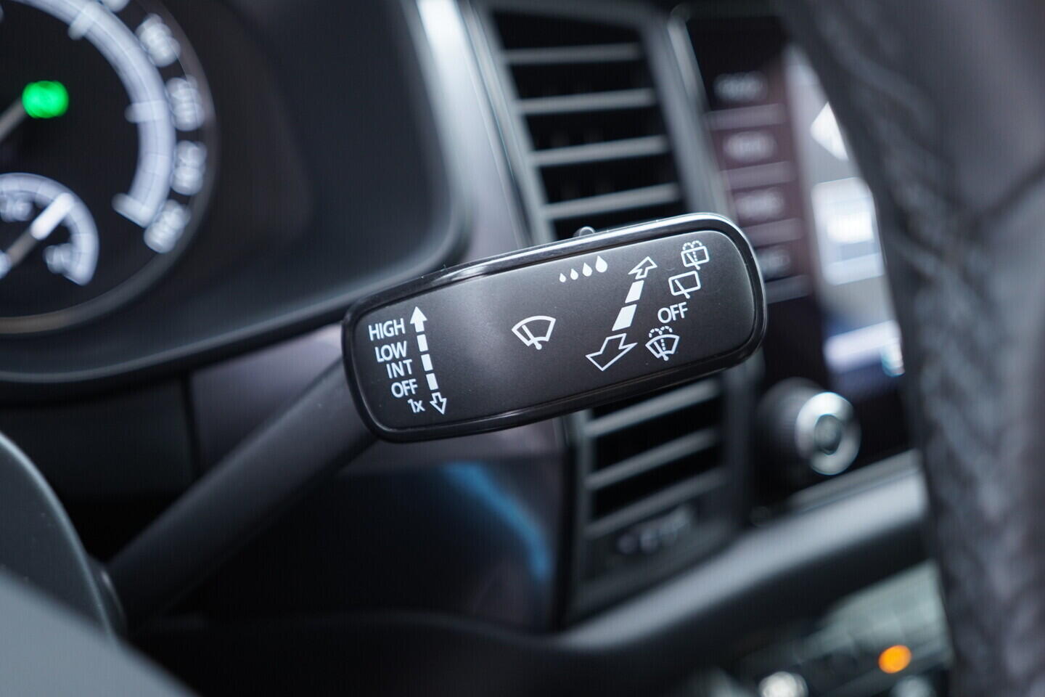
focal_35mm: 36
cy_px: 348
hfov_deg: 53.1
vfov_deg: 36.9
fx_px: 1045
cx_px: 522
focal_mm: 24
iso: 500
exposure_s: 1/40
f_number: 2.8
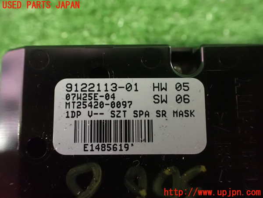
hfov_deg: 60.0
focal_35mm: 30
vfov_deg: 46.8
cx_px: 132
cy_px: 99
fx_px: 228
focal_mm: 5.4
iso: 1600
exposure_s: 1/25
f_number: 2.3
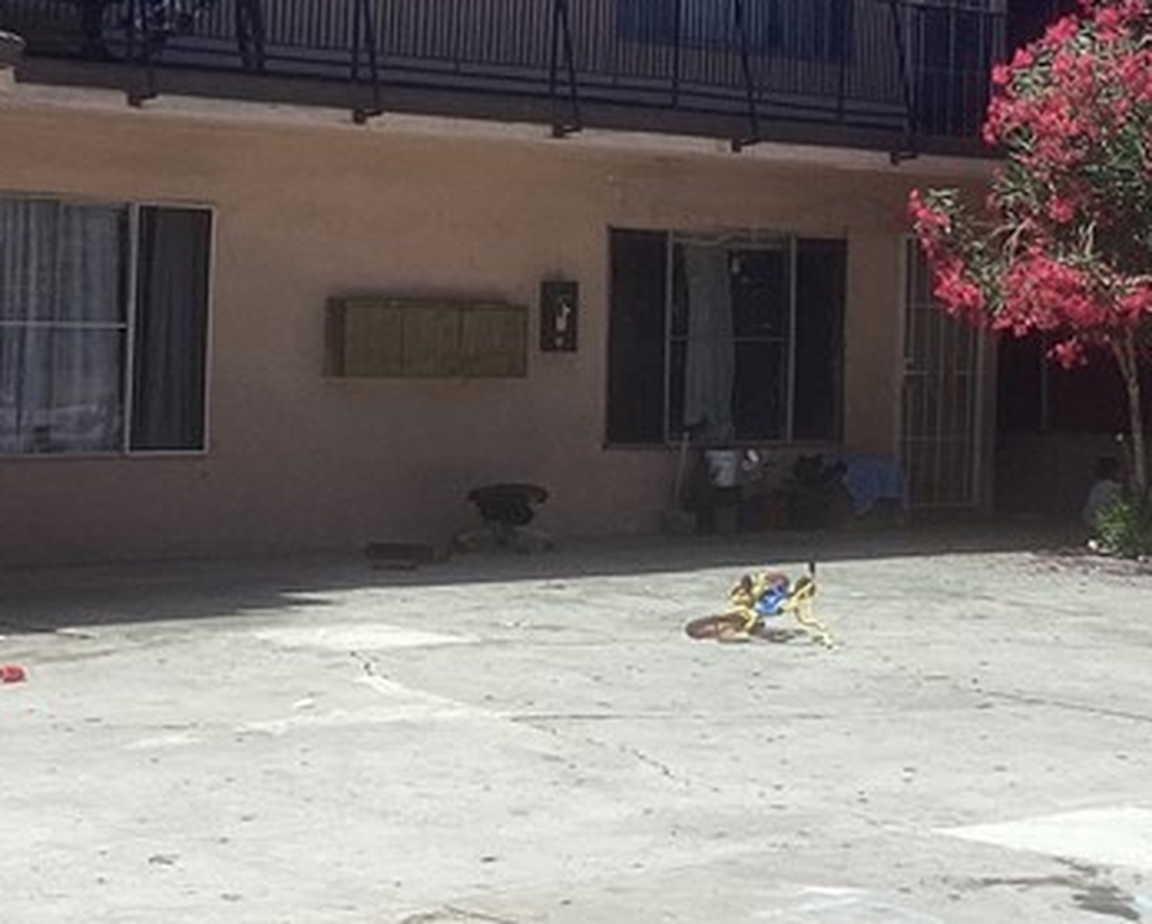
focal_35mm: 89
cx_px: 692
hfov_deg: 21.4
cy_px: 242
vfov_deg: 17.2
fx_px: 3037
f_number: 2.4
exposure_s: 1/1431
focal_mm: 3.3
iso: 25
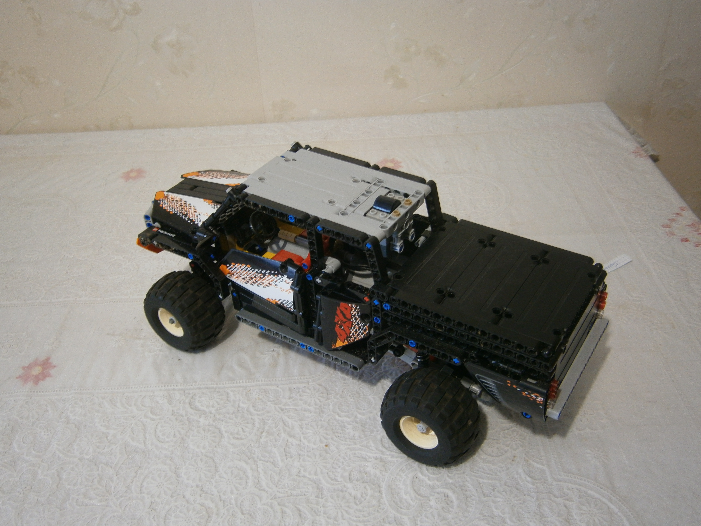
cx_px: 350
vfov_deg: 39.7
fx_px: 729
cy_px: 263
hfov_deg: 51.4
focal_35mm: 36
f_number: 3.1
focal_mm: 6.4
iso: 125
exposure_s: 1/4
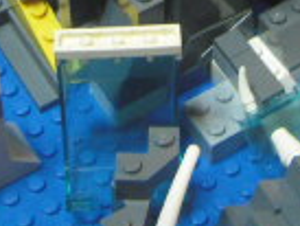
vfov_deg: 10.8
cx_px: 166
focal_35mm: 131
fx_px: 1136
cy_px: -145
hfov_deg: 15.0
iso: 400
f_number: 2.7
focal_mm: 5
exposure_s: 1/13
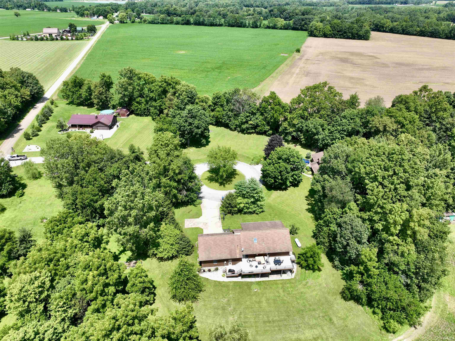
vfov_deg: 56.8
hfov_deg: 71.6
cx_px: 228
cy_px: 170
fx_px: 315
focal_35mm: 24
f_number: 2.8
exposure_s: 1/1250
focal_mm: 12.29
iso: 100
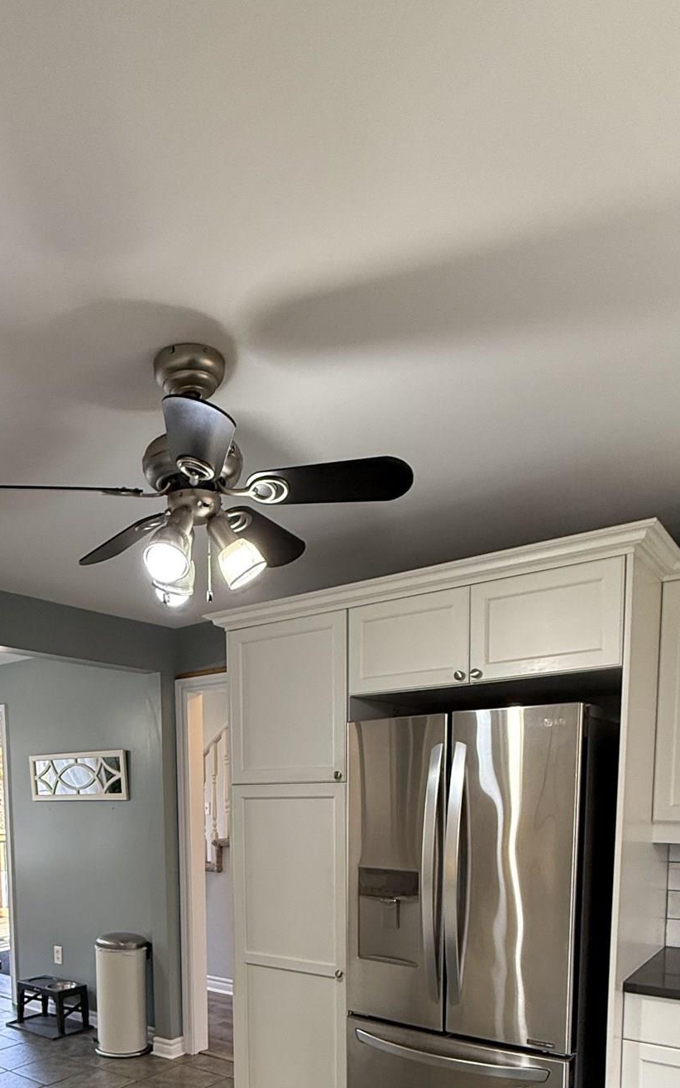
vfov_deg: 64.3
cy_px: 868
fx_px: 771
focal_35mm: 26
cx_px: 215
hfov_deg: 46.7
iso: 250
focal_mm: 2.22
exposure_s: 1/120
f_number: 2.2
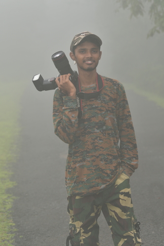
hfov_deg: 8.7
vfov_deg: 13.1
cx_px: 82
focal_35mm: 157
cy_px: 123
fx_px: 1073
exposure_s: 1/250
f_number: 4.5
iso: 100
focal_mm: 105
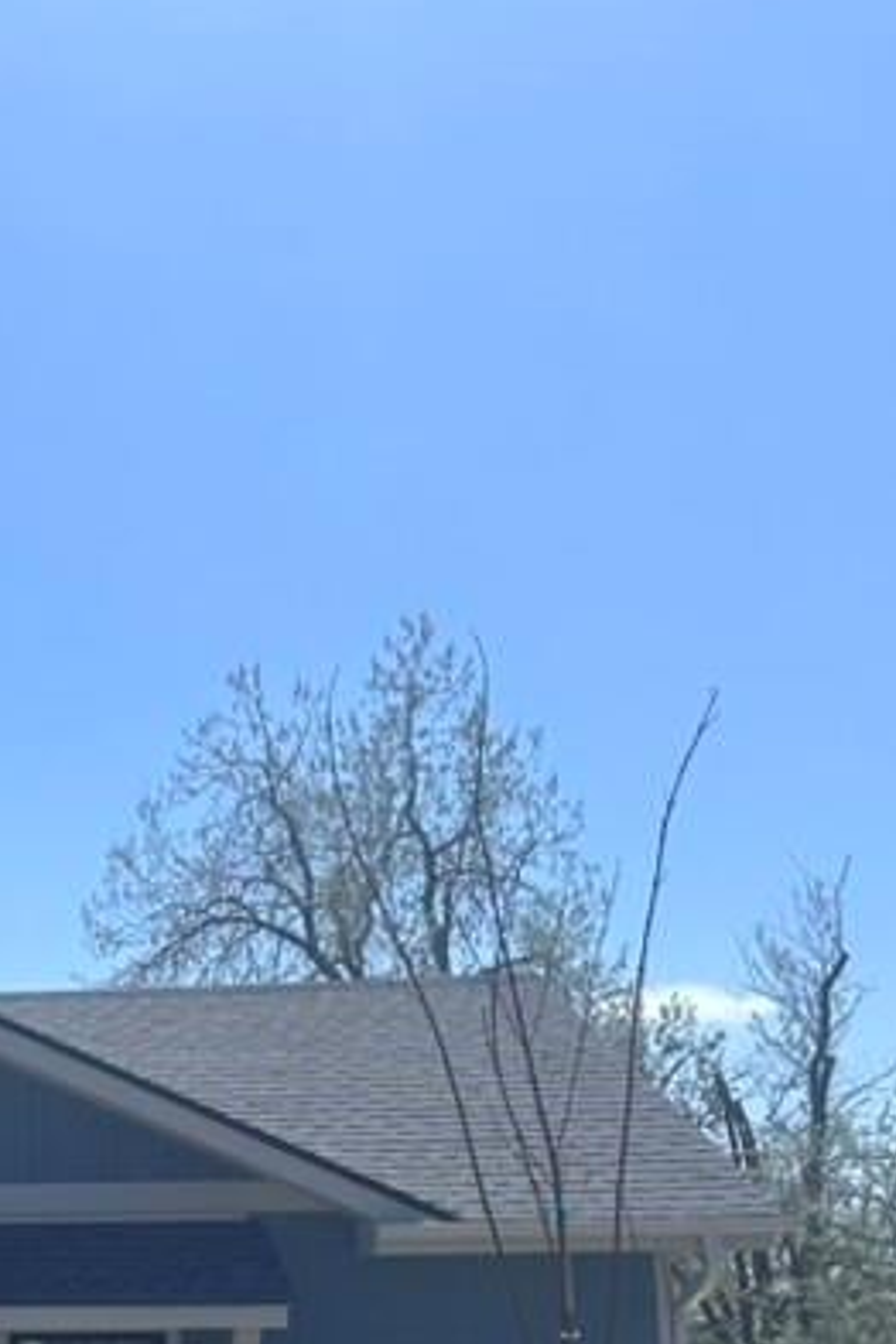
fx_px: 2426
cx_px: -616
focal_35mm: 65
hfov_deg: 17.7
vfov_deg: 30.0
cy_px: 1129
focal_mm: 6.86
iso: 80
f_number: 1.78
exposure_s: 1/5263
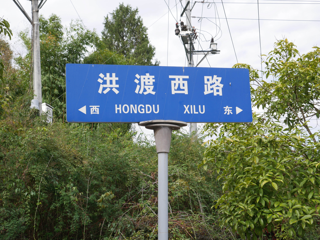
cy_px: 120
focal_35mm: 60
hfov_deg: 32.2
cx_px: 160
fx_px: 555
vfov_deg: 24.4
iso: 200
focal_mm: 30
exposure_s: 1/200
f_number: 8
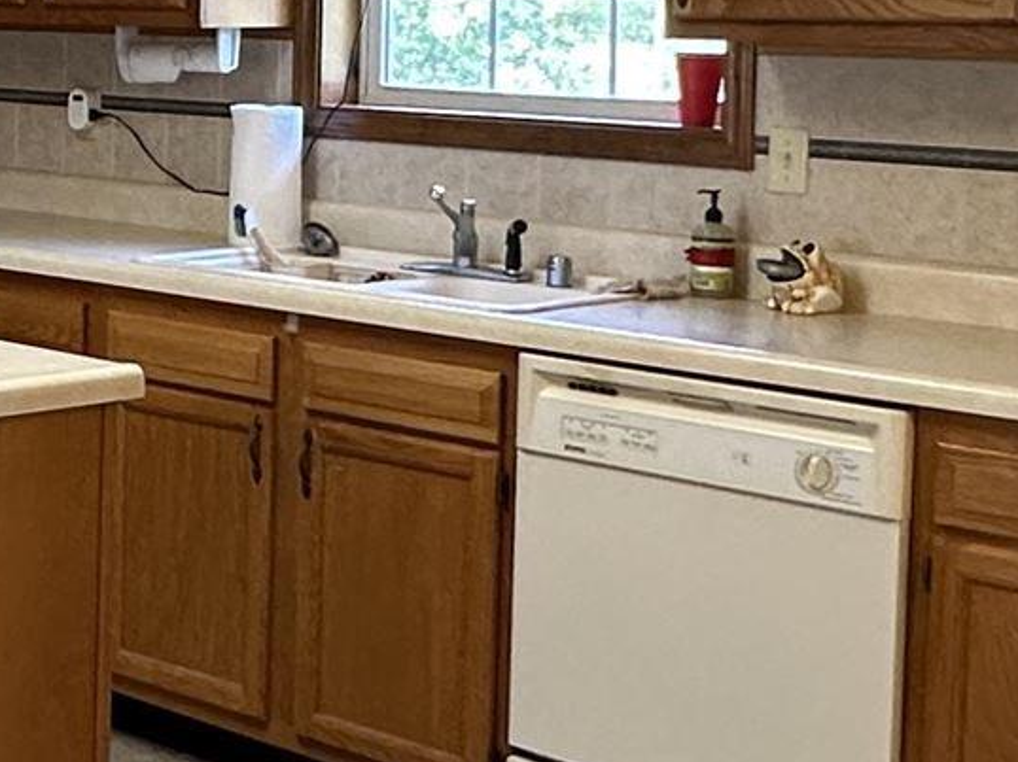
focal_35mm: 80
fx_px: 2352
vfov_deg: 18.2
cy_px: 96
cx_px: -265
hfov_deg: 22.2
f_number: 2.2
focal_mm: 2.22
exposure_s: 1/60
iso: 160
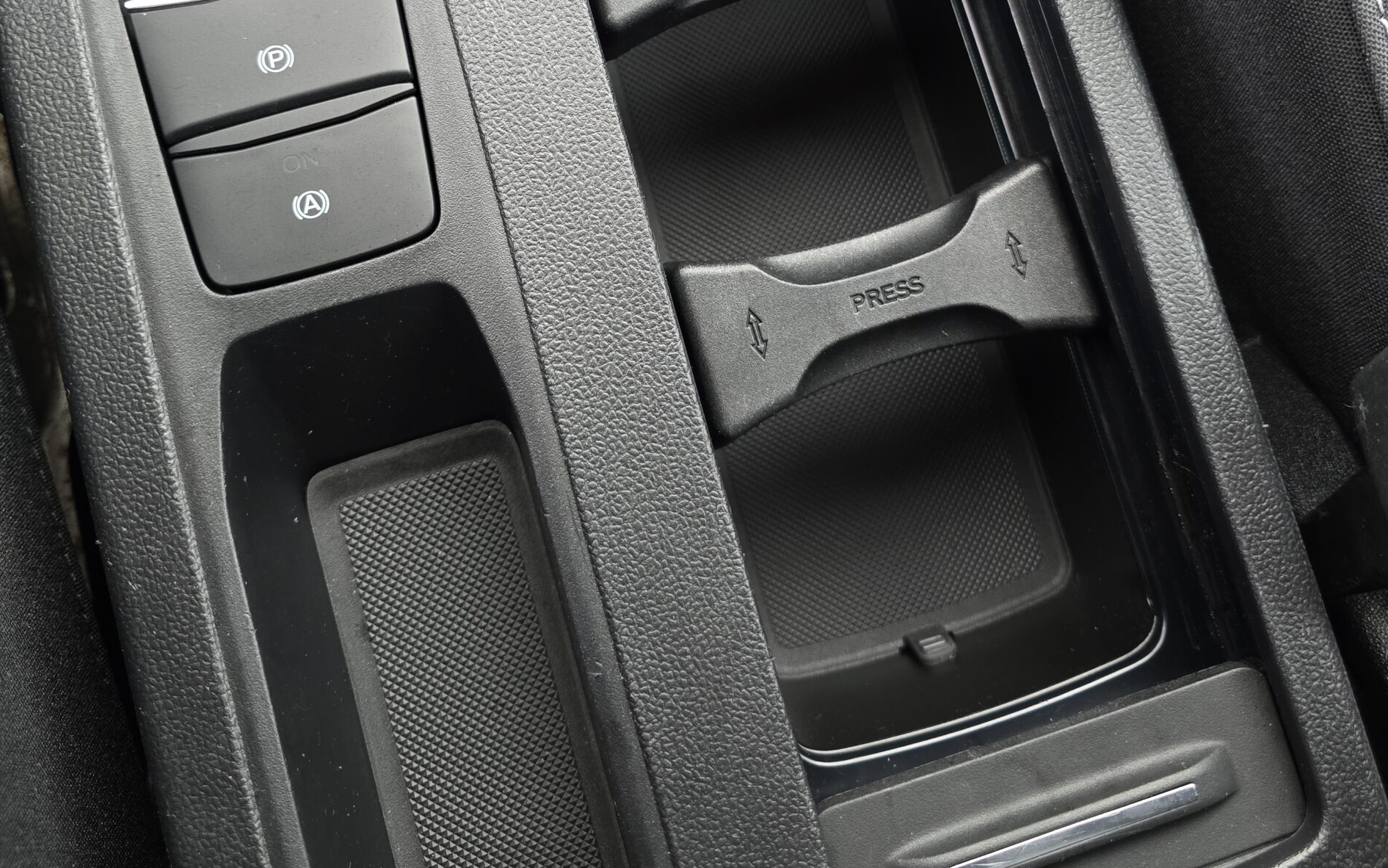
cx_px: 691
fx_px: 1248
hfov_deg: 58.1
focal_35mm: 33
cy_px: 103
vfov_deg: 36.2
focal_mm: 6.3
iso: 200
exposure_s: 1/100
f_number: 1.7
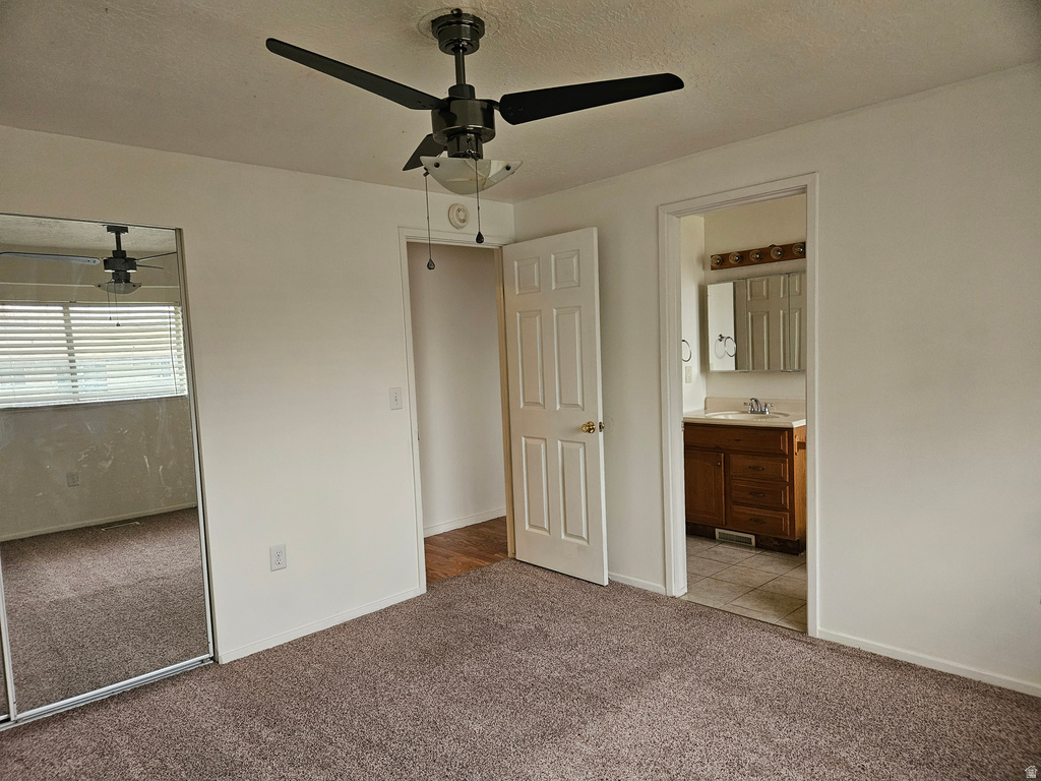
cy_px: 390
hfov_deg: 73.9
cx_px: 520
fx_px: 692
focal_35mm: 23
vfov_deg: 58.9
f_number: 1.8
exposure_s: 1/170
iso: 400
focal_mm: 5.4
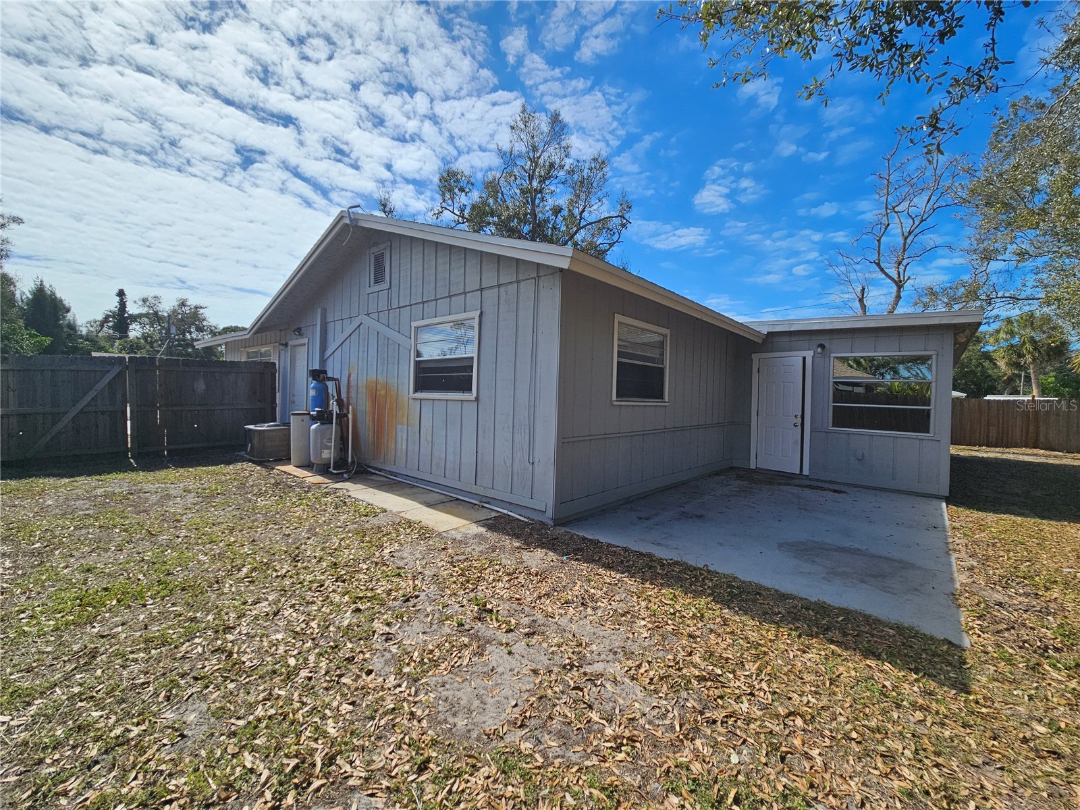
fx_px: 406
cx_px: 540
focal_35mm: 13
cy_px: 405
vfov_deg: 89.9
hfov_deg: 106.2
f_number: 2.2
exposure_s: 1/3913
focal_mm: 2.2
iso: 50
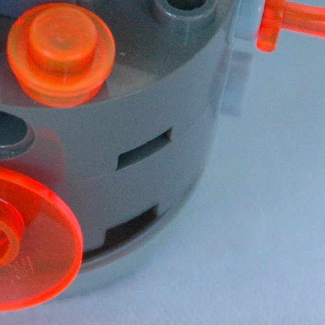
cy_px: 28
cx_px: 50
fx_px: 12237
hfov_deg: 1.5
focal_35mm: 1152
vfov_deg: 1.5
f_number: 5.6
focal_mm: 200
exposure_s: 1/50
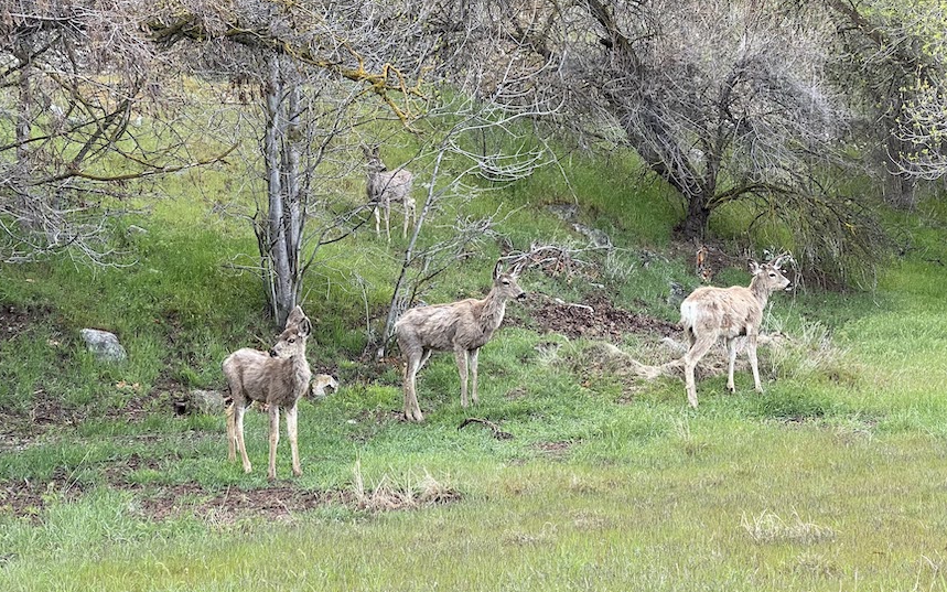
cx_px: 491
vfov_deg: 16.5
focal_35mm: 79
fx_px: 2039
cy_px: 281
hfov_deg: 26.1
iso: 100
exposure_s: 1/99
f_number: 2.2
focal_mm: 7.5
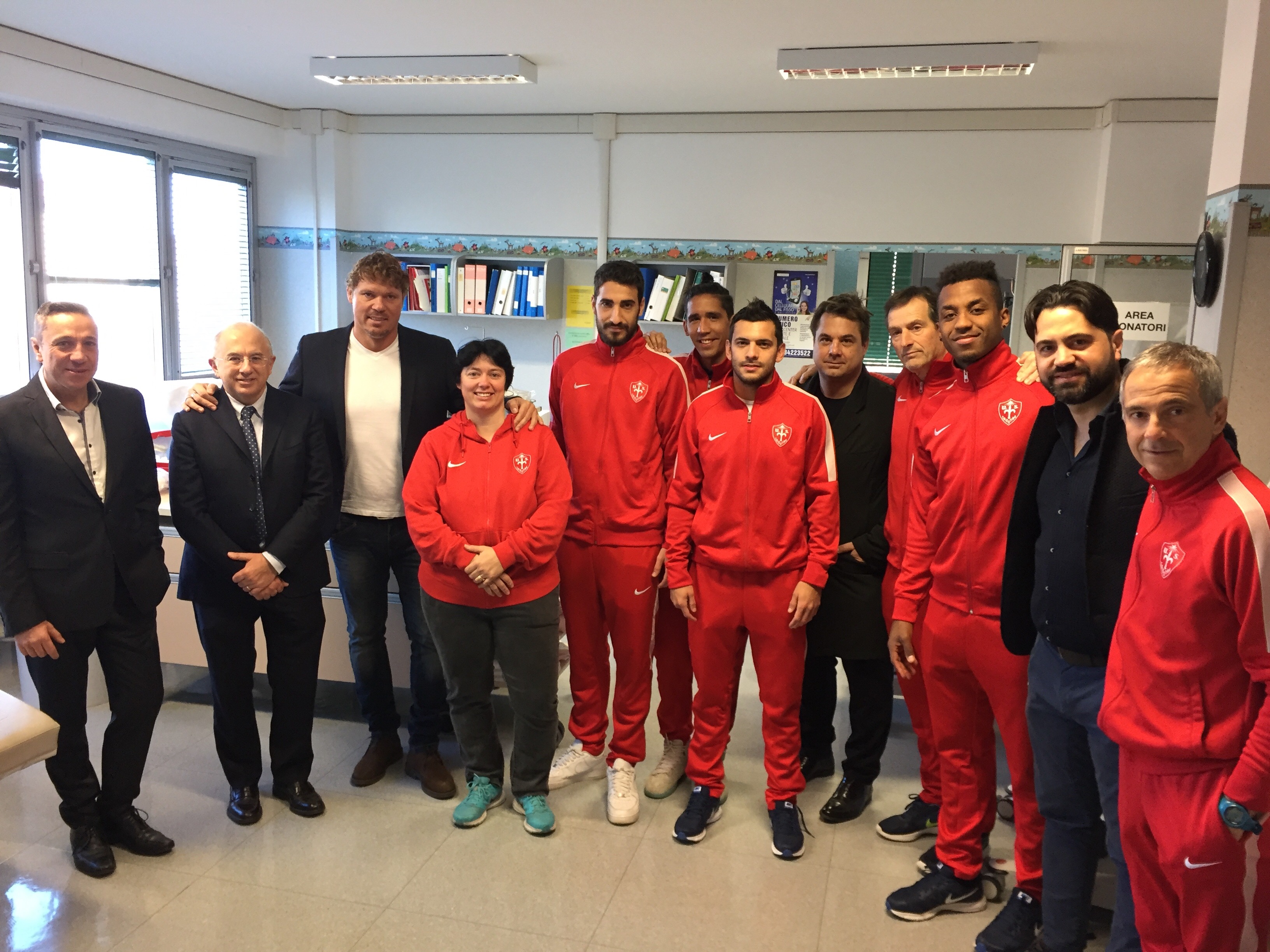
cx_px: 635
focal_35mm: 29
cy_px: 476
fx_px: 1064
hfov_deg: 61.7
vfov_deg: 48.2
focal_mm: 4.15
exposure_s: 1/33
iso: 125
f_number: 2.2
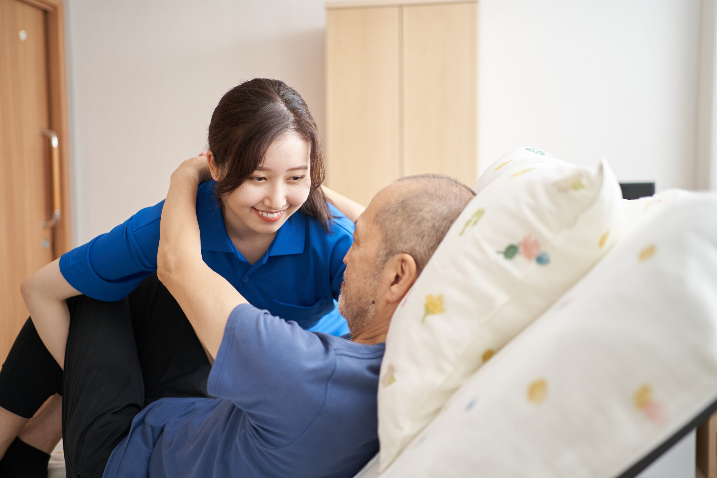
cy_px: 239
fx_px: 697
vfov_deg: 37.9
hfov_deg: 54.4
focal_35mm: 35
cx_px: 358
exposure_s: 1/125
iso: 400
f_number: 2
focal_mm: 35
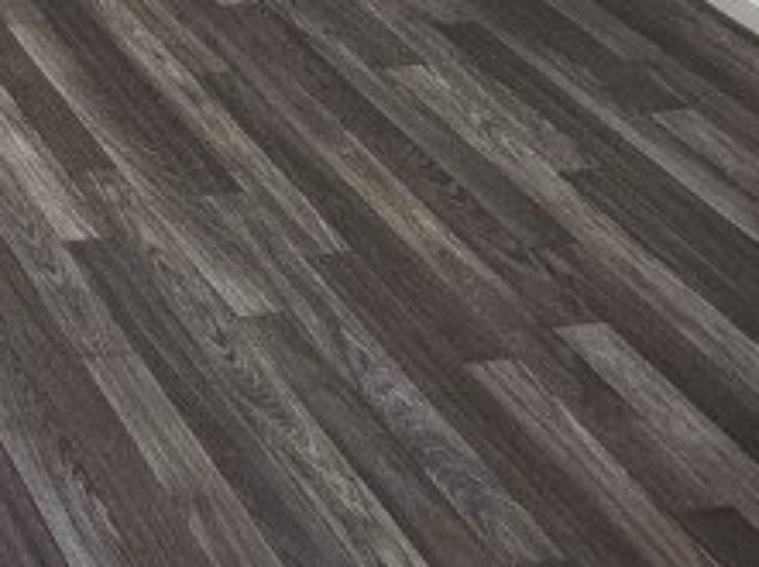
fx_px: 1423
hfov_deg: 20.4
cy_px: -553
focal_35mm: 65
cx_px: -628
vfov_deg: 17.0
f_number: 2.2
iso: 320
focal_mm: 2.22
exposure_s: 1/60
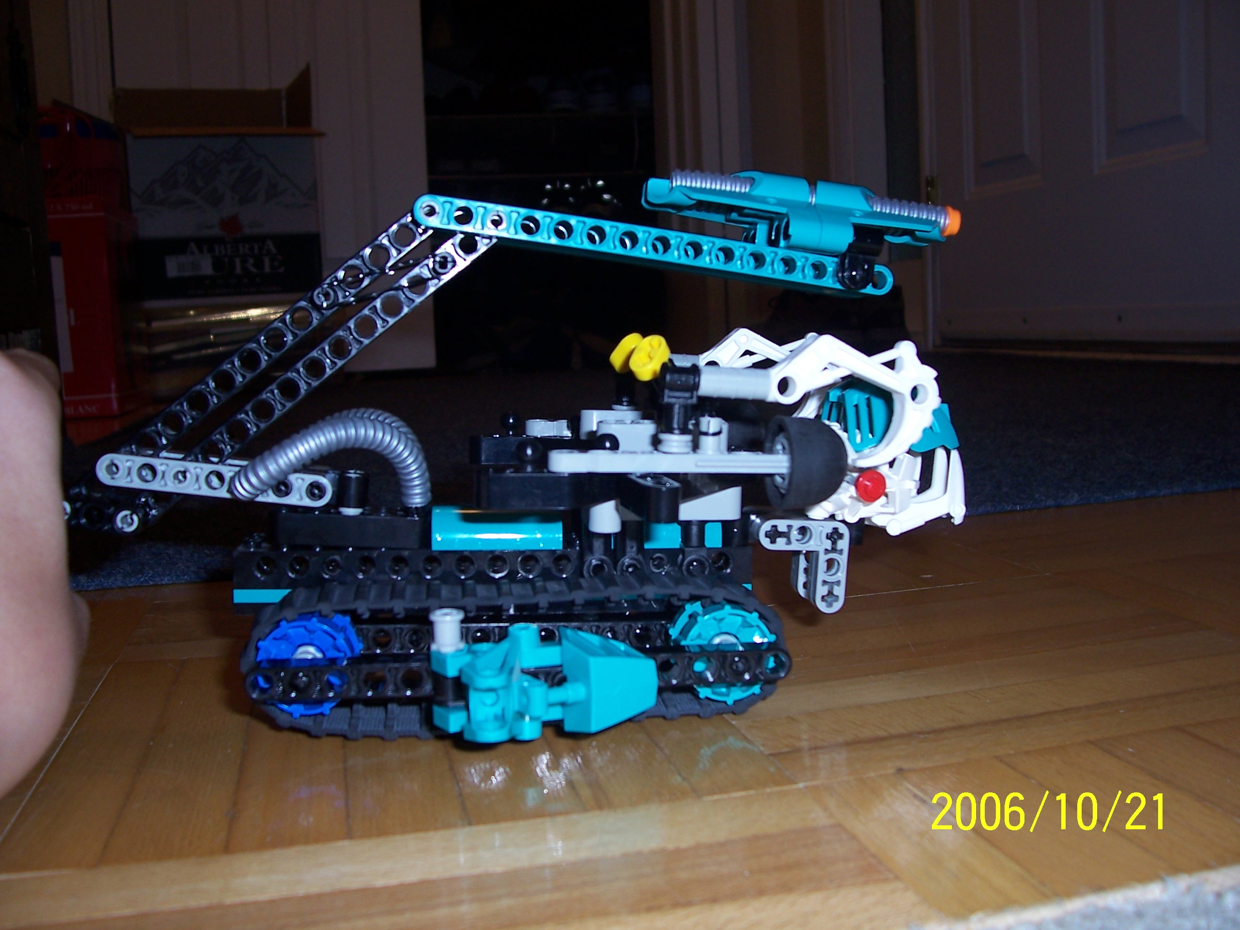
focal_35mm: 34
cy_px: 465
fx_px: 1218
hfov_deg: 54.0
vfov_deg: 41.8
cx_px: 620
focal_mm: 5.6
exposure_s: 1/60
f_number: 2.7
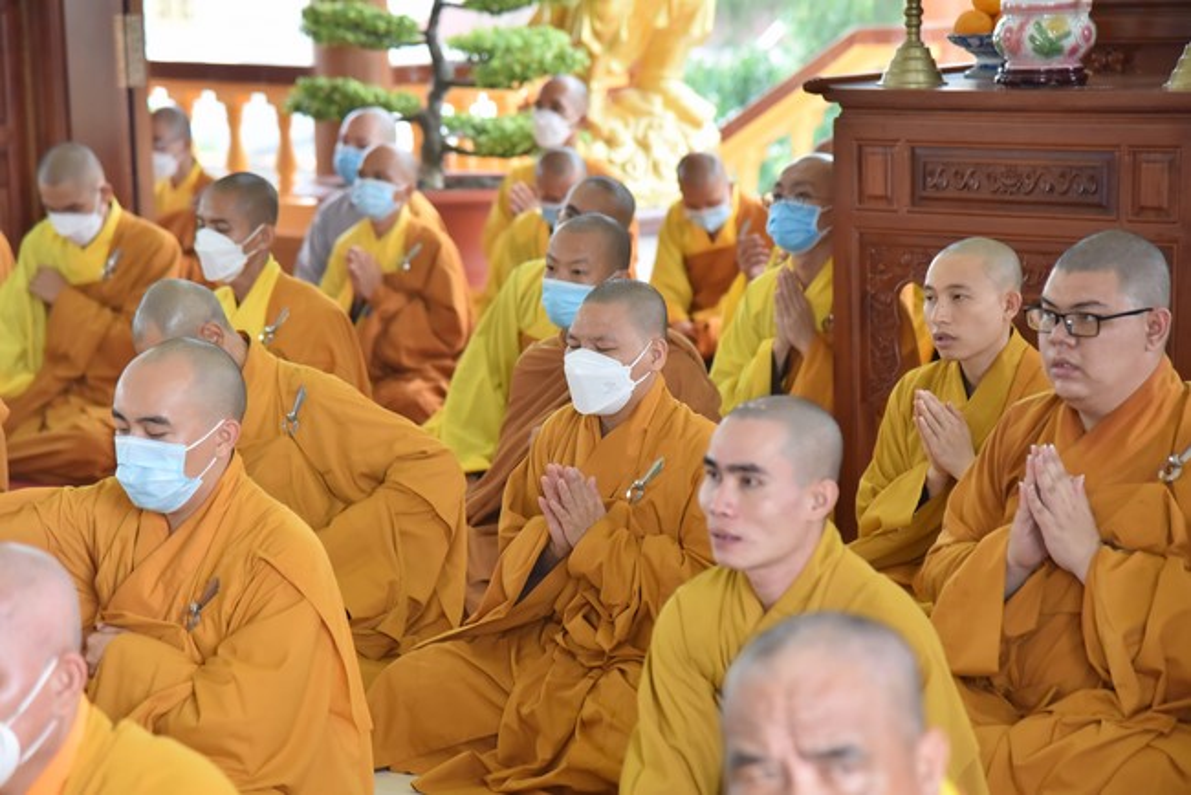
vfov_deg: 11.4
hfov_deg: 17.1
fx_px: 3972
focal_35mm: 120
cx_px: 596
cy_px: 398
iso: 1600
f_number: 4.5
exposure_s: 1/160
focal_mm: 120
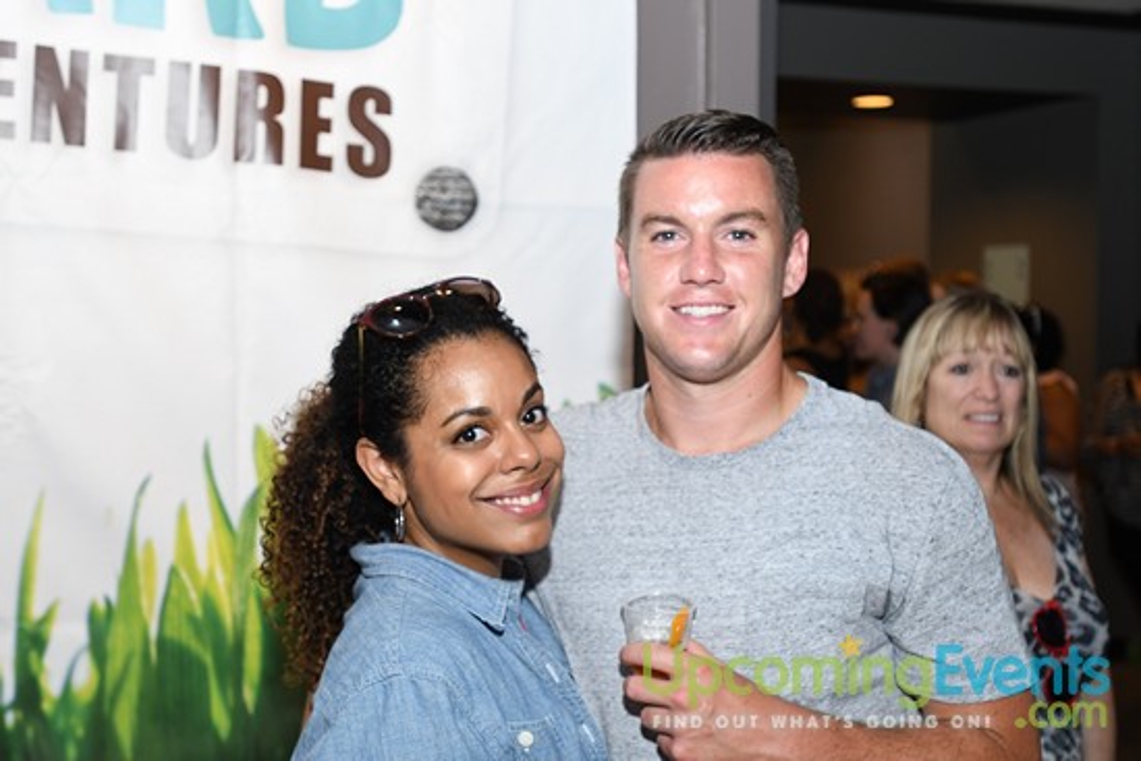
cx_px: 570
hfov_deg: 41.1
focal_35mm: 48
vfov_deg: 28.1
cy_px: 380
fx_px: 1522
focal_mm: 32
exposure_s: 1/125
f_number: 3.2
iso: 800
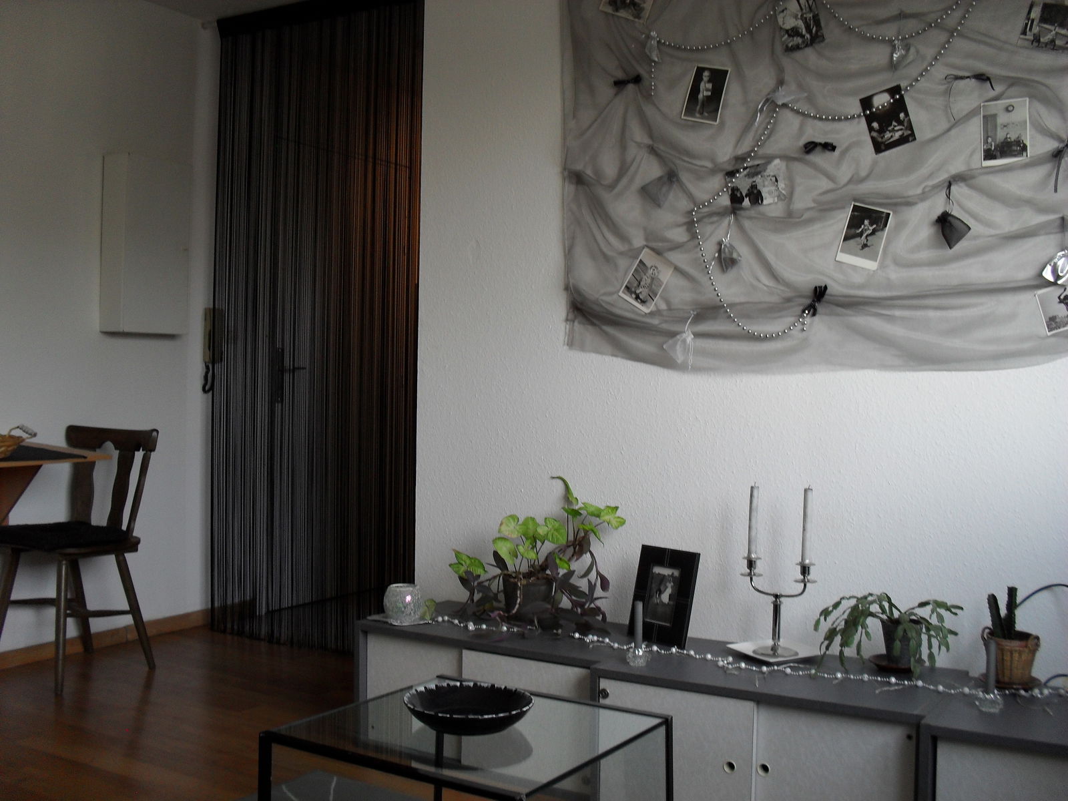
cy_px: 400
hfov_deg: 52.6
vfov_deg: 40.7
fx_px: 1080
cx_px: 534
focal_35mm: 35
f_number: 3.2
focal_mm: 6.3
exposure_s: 1/45
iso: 100
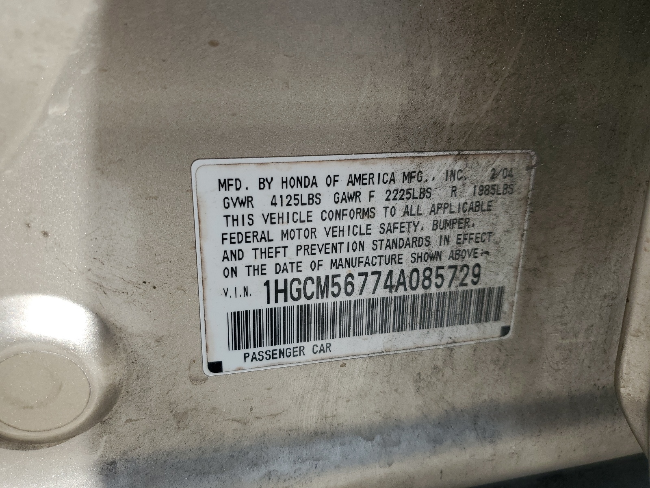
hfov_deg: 67.3
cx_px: 325
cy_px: 244
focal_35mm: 26
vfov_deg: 53.1
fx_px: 488
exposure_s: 1/1667
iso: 50
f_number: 1.5
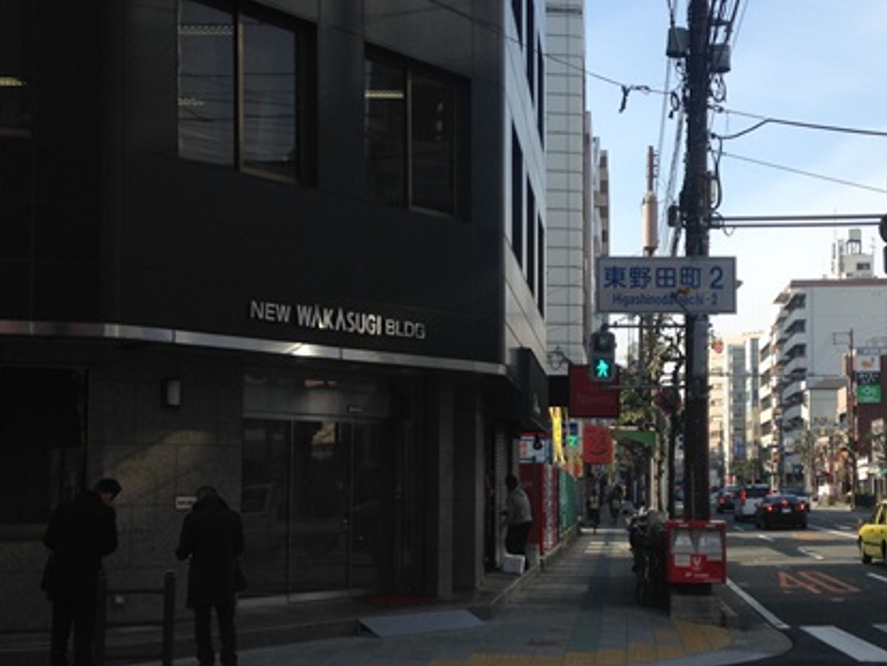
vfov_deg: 28.5
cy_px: 398
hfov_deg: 37.2
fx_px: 1308
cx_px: 574
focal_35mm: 51
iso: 50
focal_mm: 4.12
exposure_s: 1/1178
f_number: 2.4
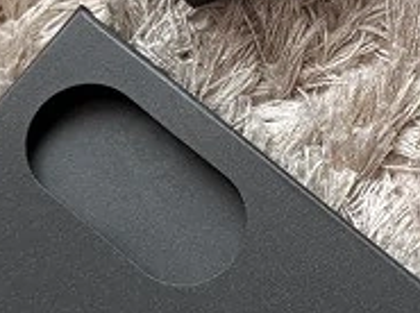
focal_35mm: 130
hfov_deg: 14.7
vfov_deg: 11.3
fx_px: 1574
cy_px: 20
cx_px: 502
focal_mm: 6.76
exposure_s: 1/60
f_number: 1.78
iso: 400
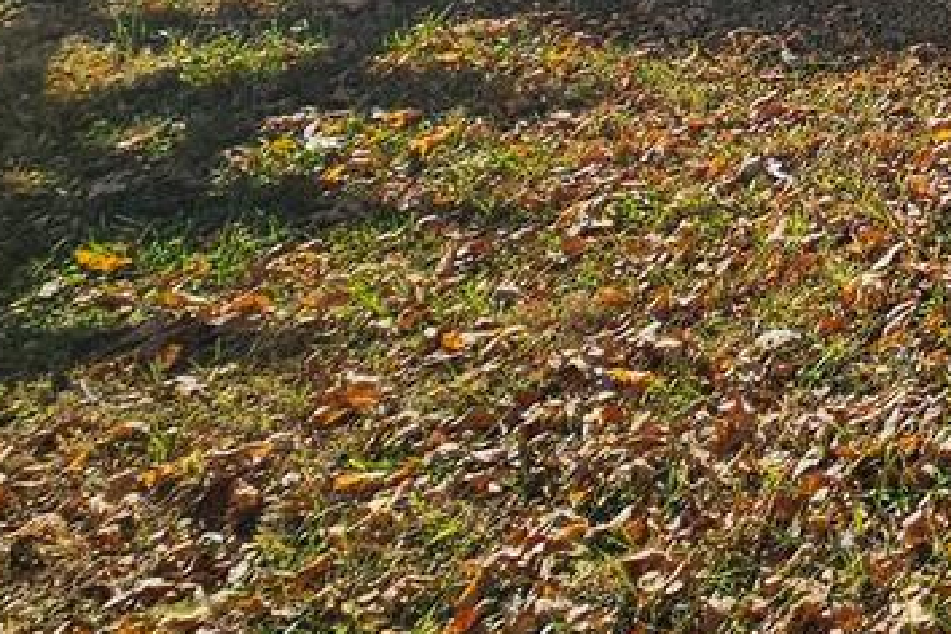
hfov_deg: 23.1
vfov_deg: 19.4
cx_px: 1636
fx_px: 1453
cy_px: -457
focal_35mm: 55
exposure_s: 1/2882
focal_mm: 2.2
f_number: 2.2
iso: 50
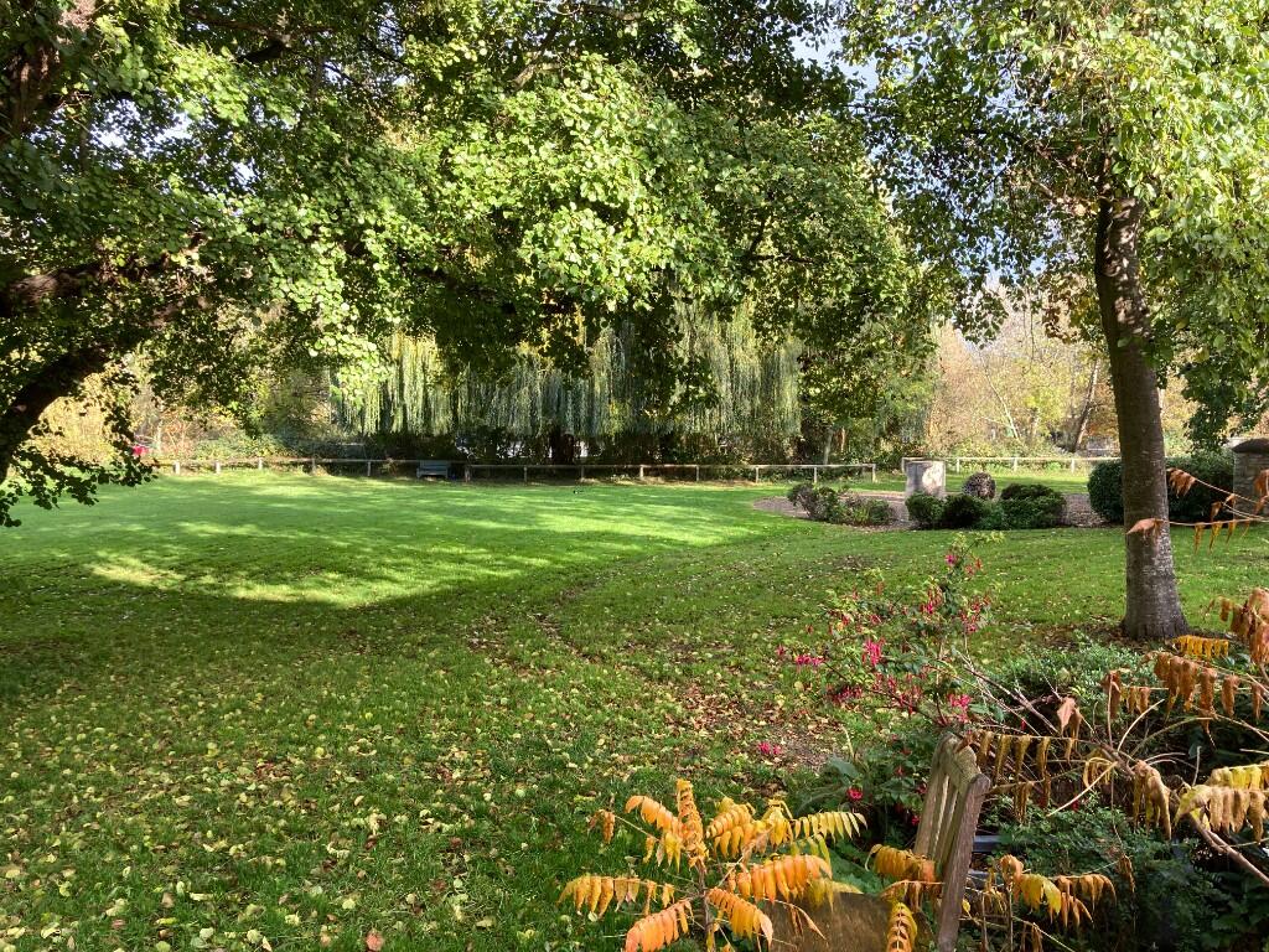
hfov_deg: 63.4
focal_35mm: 28
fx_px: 1026
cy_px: 476
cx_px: 634
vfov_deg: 49.7
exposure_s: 1/170
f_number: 1.8
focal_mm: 3.99
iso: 20
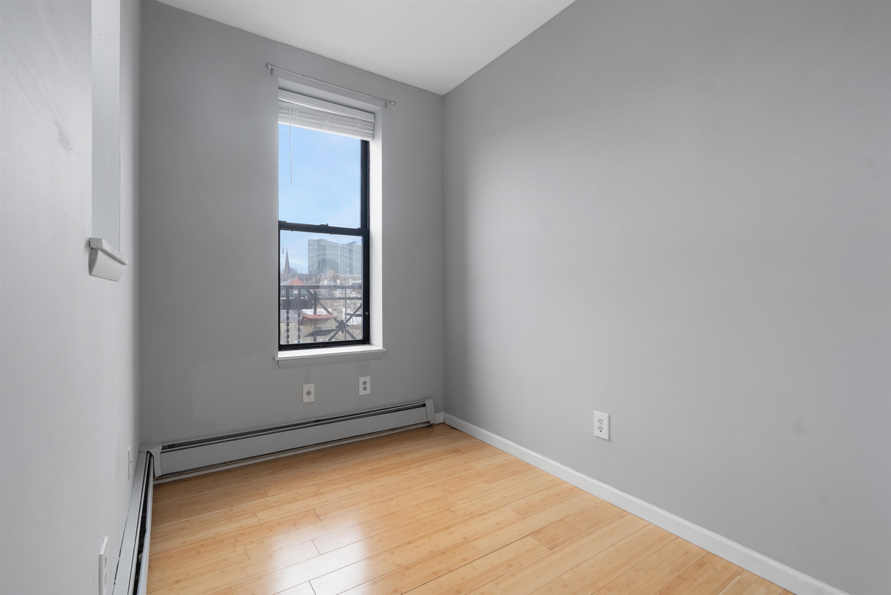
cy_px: 298
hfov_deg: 96.7
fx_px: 396
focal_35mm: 16
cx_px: 446
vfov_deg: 73.8
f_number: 8
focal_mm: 16
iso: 100
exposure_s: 1/1.67
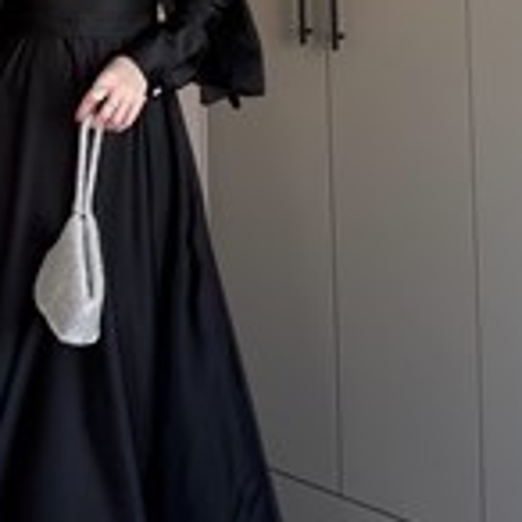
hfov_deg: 28.0
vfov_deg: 28.1
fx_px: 1024
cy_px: 120
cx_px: 100
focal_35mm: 60
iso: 50
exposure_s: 1/131
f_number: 1.78
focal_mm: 6.76
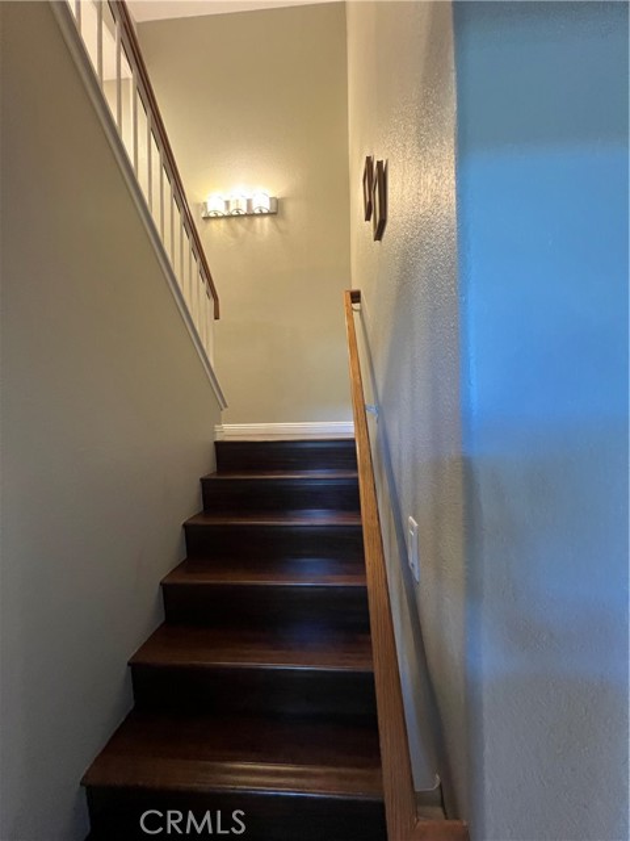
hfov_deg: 89.9
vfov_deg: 106.2
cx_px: 315
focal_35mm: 13
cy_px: 420
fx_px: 315
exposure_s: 1/60
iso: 640
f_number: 1.8
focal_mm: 1.57
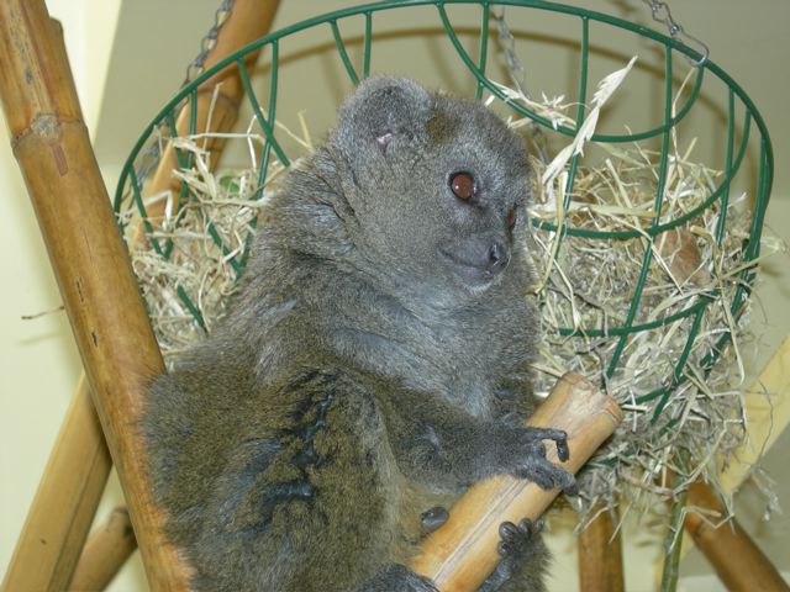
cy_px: 296
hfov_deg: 20.2
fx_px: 2214
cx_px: 395
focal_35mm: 97
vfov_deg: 15.2
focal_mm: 20.2
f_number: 4.4
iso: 122
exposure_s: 1/120
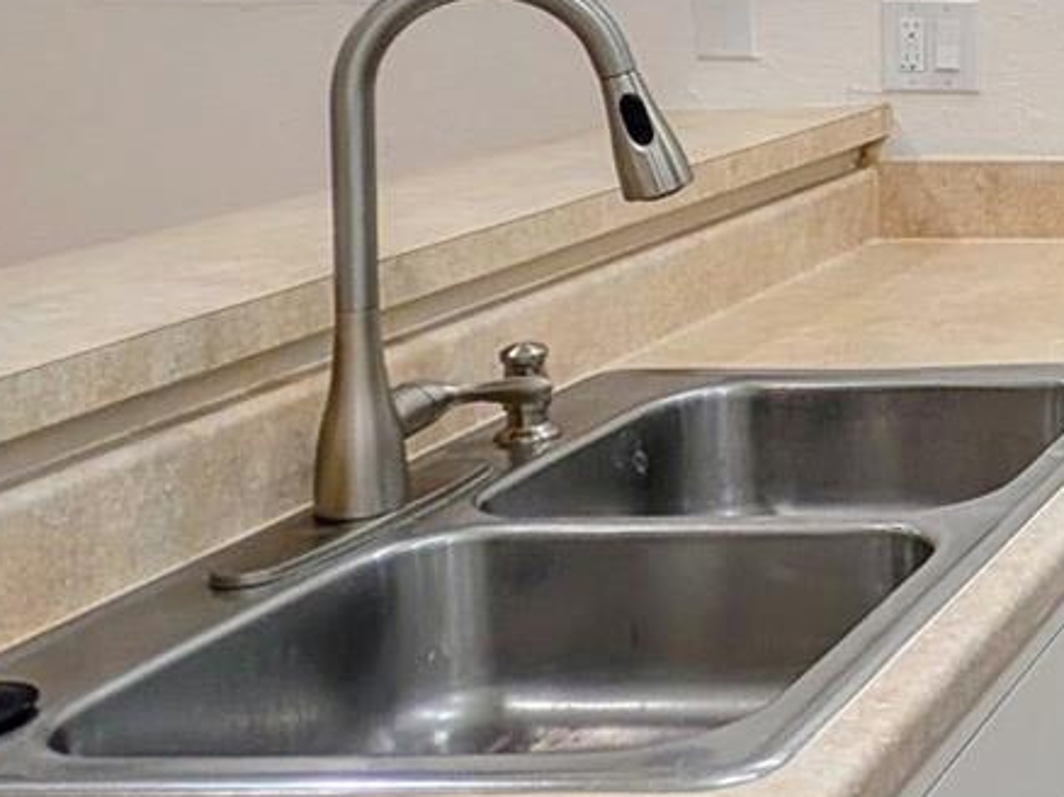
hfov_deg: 24.3
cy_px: -27
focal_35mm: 56
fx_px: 1720
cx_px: 1708
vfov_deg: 24.7
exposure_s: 1/120
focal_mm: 2.02
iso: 87
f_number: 1.7
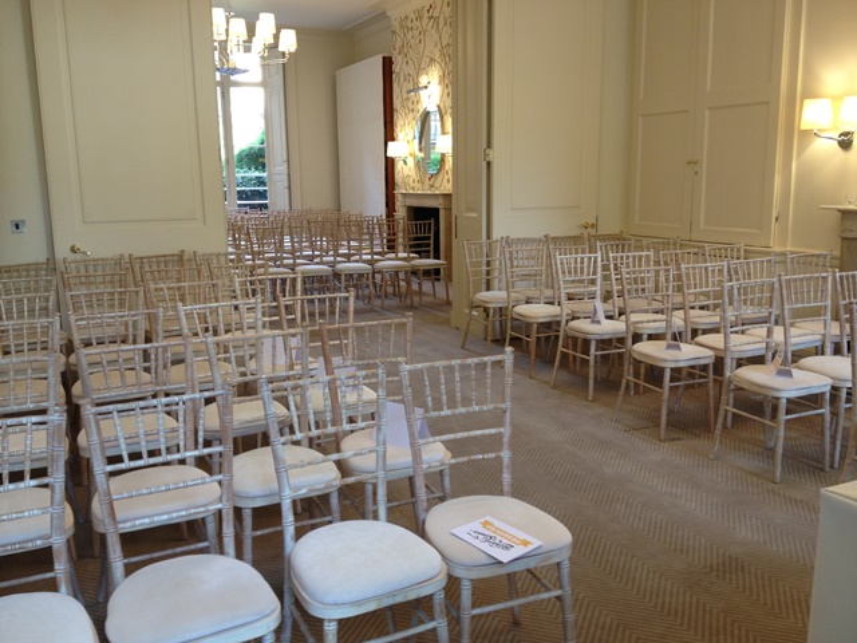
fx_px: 867
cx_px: 428
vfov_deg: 40.7
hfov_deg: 52.6
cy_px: 322
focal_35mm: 35
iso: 50
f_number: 2.4
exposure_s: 1/20
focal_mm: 4.28
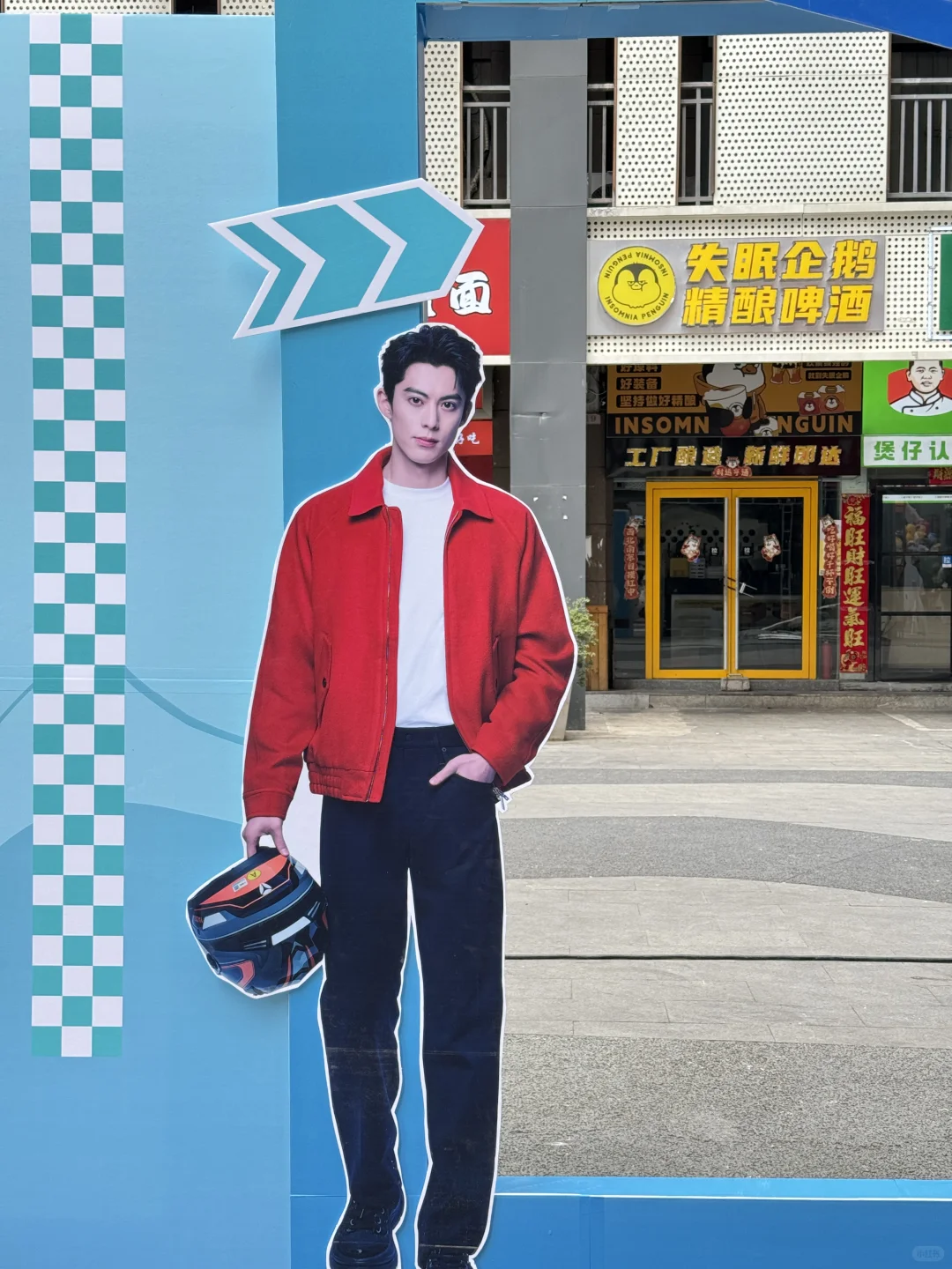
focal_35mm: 48
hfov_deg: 30.3
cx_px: 476
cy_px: 634
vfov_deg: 39.7
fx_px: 1760
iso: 64
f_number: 1.78
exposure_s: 1/362
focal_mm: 6.86
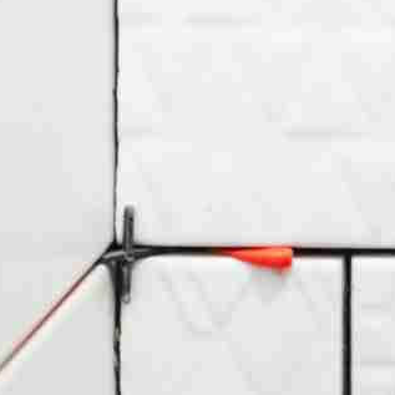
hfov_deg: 9.2
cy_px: -257
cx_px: 770
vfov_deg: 9.4
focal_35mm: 180
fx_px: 2324
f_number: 1.6
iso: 800
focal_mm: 35
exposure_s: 1/125
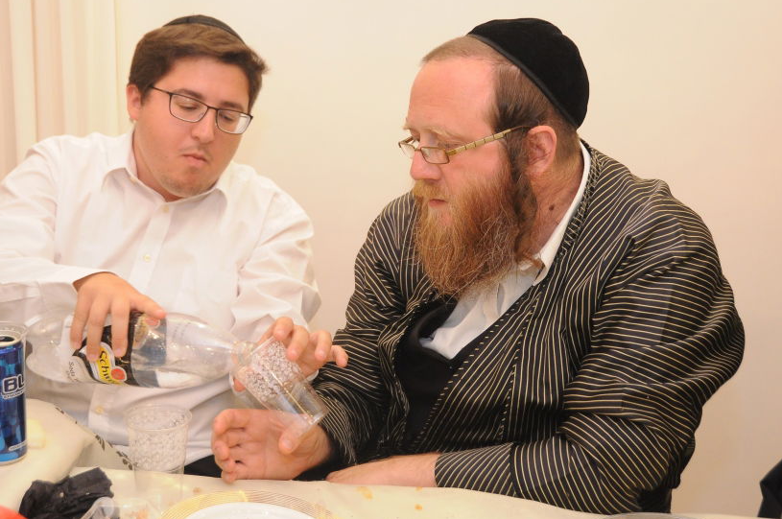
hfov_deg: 36.5
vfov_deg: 24.7
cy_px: 237
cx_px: 338
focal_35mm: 55
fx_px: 1185
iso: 1250
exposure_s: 1/60
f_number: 4
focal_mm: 29
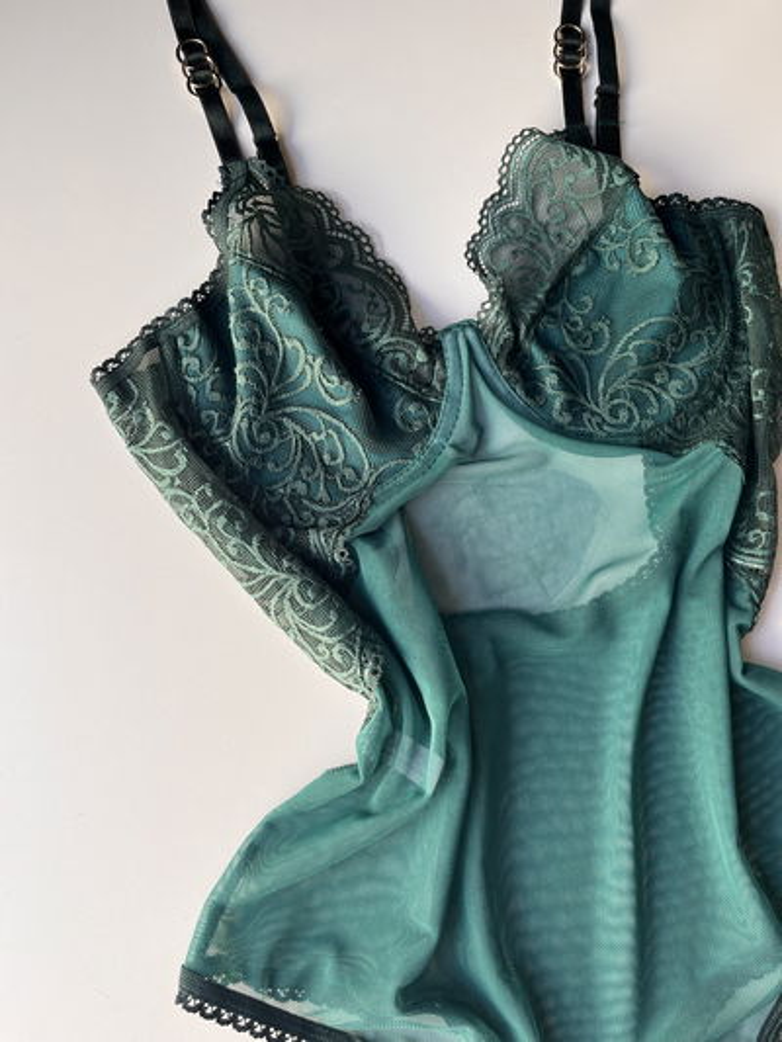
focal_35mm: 26
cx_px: 391
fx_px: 783
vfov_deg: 67.3
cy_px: 521
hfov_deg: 53.1
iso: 40
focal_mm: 5.1
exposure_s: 1/226
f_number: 1.6
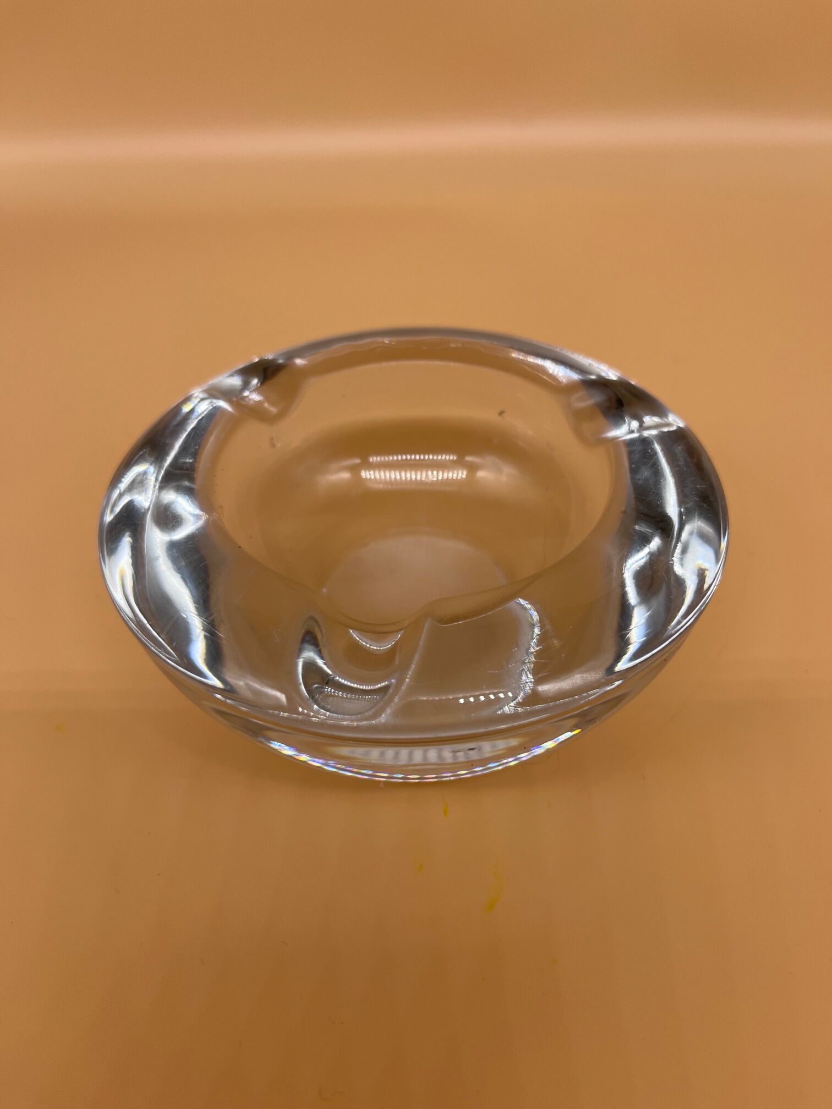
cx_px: 416
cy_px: 554
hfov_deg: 53.1
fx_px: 833
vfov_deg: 67.3
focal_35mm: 26
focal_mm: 5.1
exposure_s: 1/369
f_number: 1.6
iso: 50
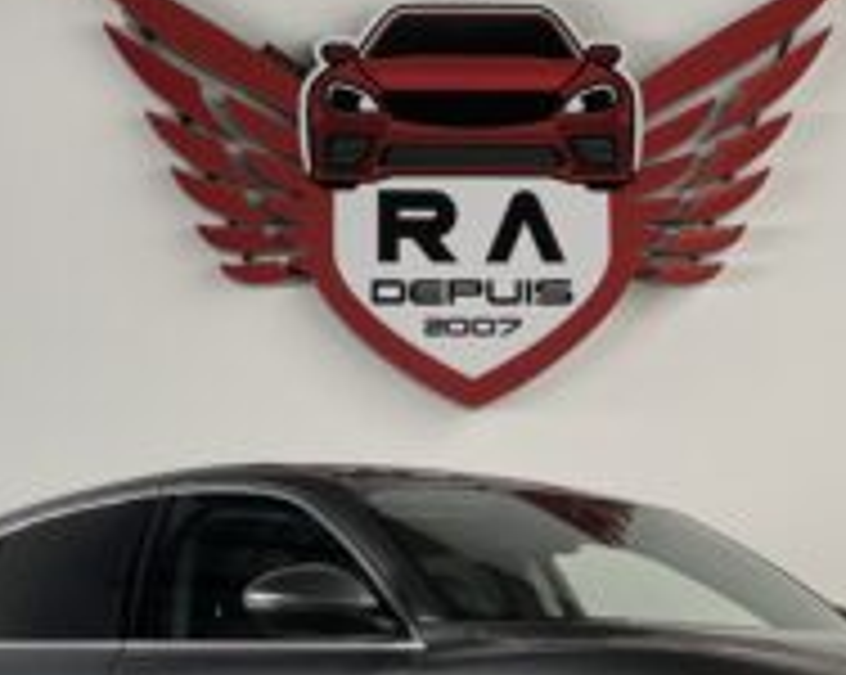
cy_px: 493
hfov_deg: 12.9
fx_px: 3752
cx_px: 515
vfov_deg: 10.3
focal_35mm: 150
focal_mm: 9
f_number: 2.8
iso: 250
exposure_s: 1/72
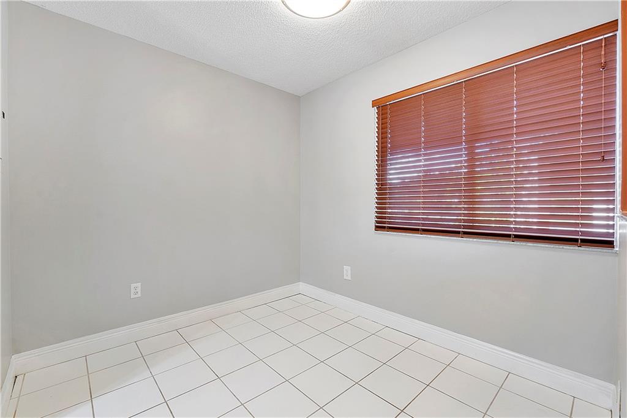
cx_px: 314
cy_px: 209
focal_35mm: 15
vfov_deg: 77.3
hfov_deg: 100.4
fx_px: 261
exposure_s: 1/5
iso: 250
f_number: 10
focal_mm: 10
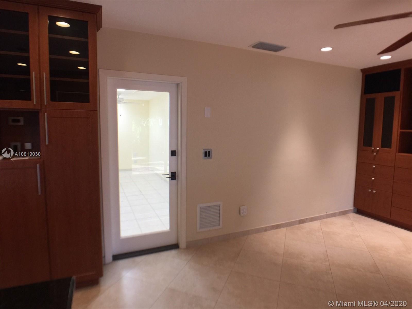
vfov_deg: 48.2
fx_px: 345
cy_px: 154
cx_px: 206
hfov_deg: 61.7
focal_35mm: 29
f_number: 2.2
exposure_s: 1/40
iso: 32
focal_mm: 4.15
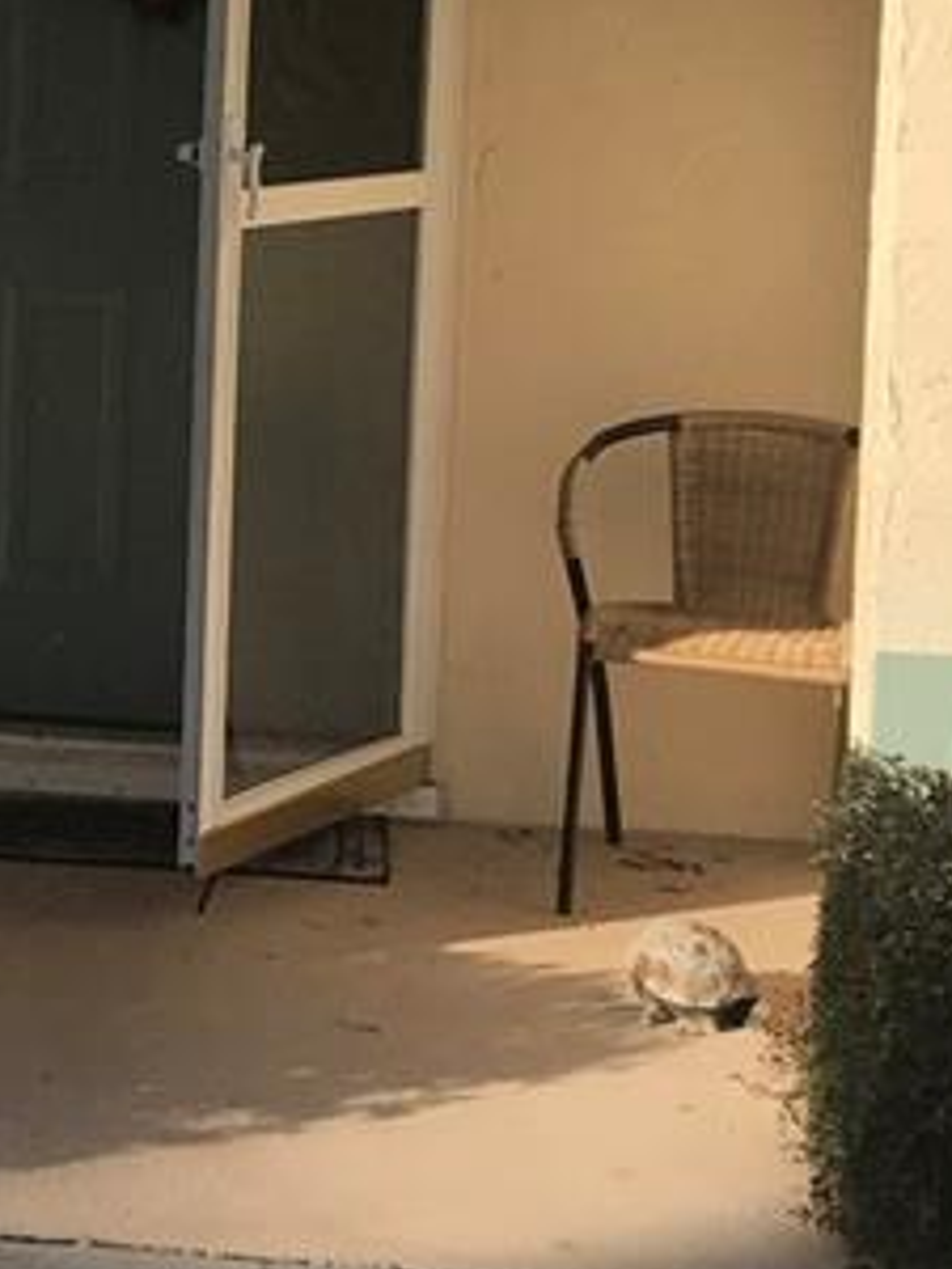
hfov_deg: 12.7
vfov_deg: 17.4
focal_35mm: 112
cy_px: 186
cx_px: -334
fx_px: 4107
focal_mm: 3.99
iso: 20
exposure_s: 1/2179
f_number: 1.8
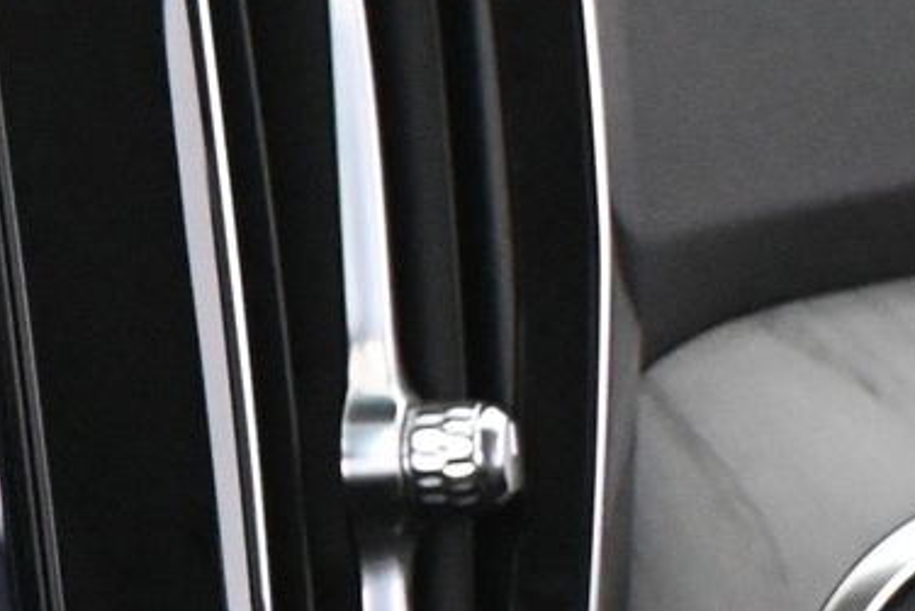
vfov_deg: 8.0
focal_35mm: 171
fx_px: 4354
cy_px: 662
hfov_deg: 11.3
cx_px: -623
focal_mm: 26.5
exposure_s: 1/60
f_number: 4.5
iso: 9000
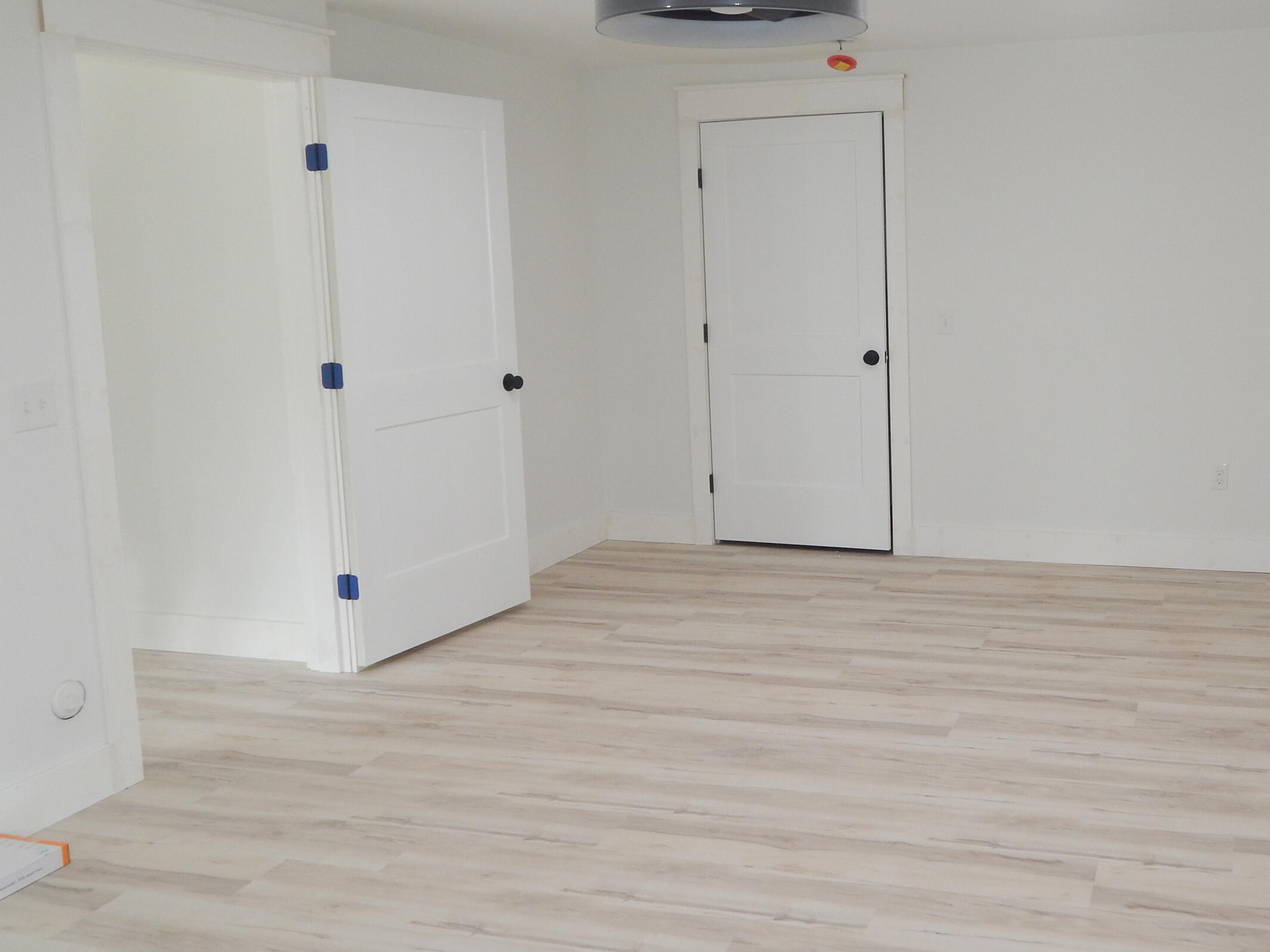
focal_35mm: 35
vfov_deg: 40.6
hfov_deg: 51.6
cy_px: 393
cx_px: 853
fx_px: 1284
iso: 180
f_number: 3.1
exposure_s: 1/30
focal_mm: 4.5
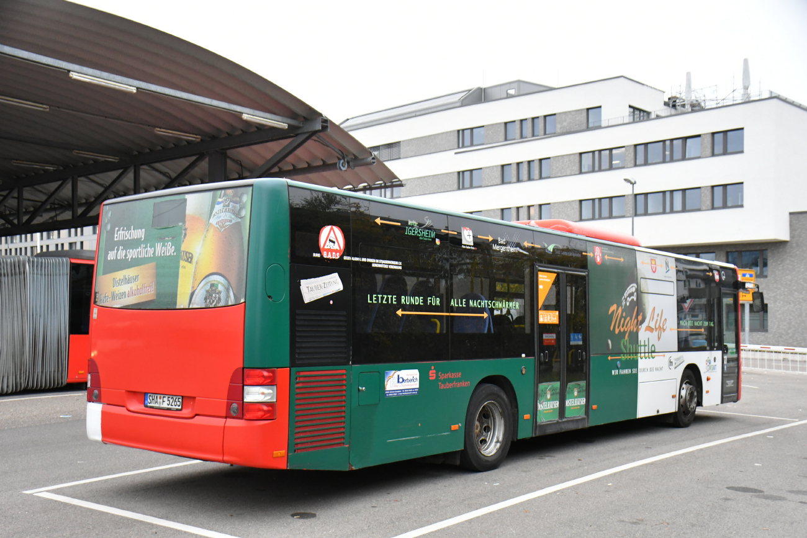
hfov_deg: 49.5
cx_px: 404
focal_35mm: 39
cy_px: 269
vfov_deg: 34.2
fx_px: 874
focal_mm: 26
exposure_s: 1/1000
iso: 1600
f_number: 4
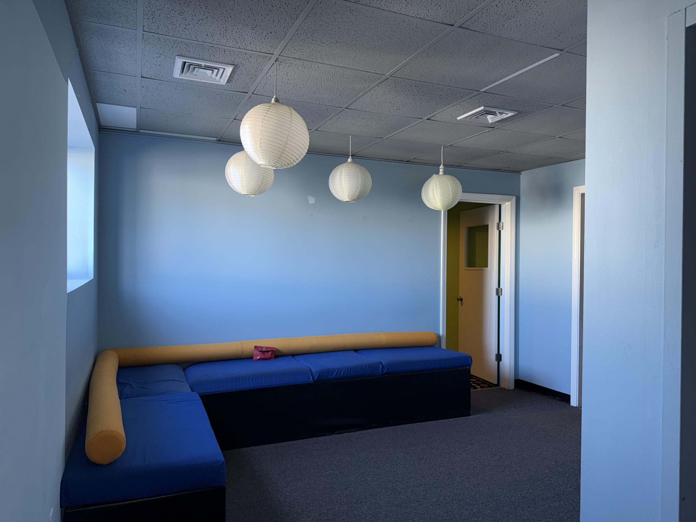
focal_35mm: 24
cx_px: 348
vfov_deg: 56.8
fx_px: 483
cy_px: 261
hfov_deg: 71.6
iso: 64
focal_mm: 6.76
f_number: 1.78
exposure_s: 1/37
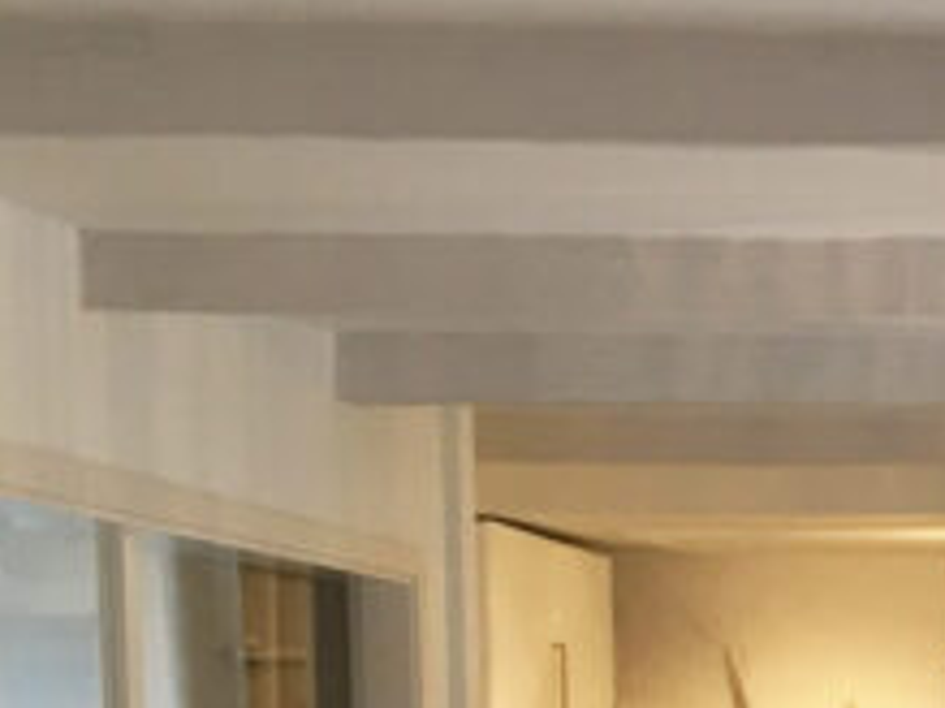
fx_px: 2892
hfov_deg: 16.7
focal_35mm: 106
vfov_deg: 13.3
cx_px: 1446
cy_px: 1006
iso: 100
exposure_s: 1/33
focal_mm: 4.15
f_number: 2.2
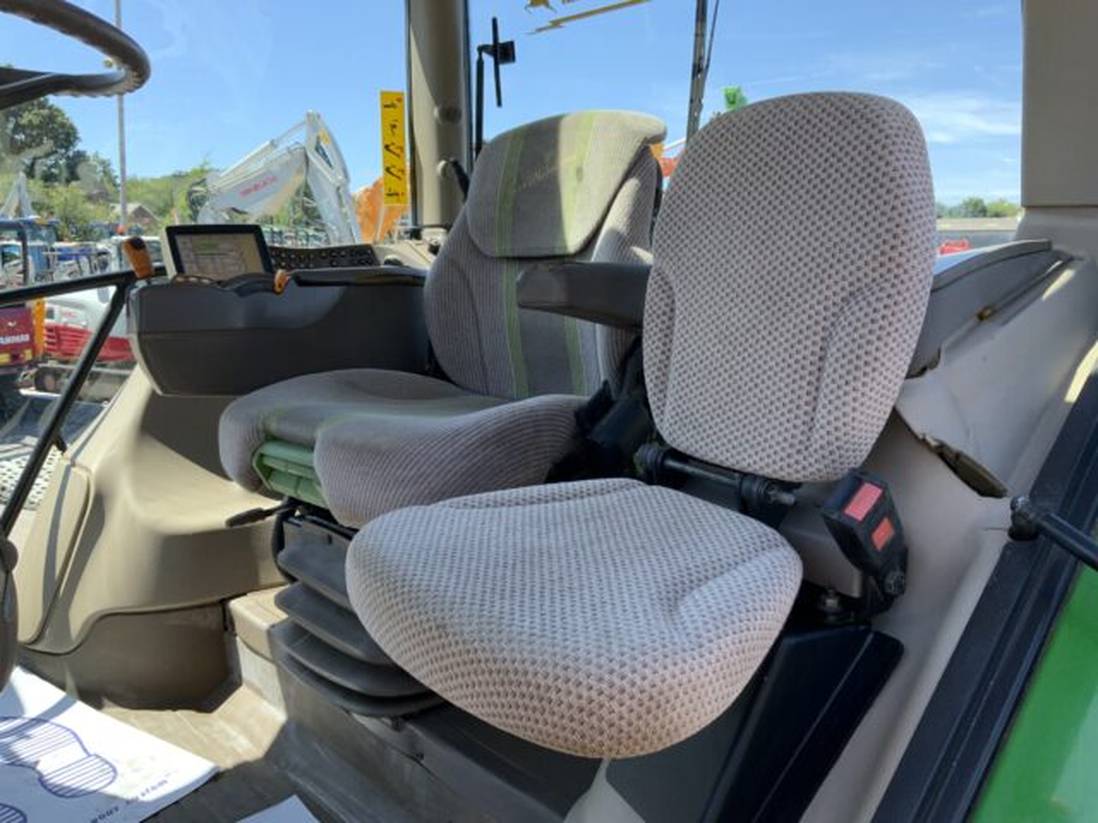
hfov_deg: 61.7
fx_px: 920
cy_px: 412
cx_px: 549
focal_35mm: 29
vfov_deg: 48.2
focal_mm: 3
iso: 16
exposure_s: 1/294
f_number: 1.8
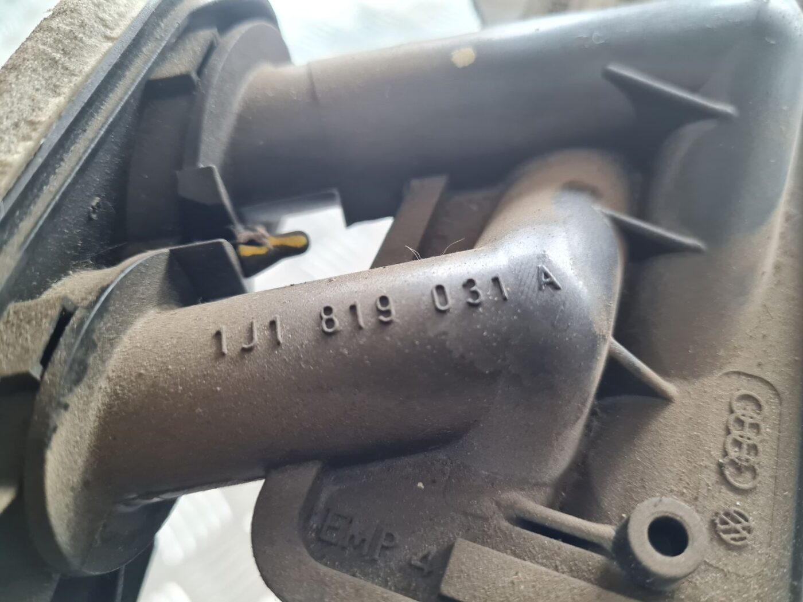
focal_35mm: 26
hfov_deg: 67.3
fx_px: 603
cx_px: 402
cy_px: 301
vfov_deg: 53.1
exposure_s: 1/50
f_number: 1.8
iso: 800
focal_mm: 5.4
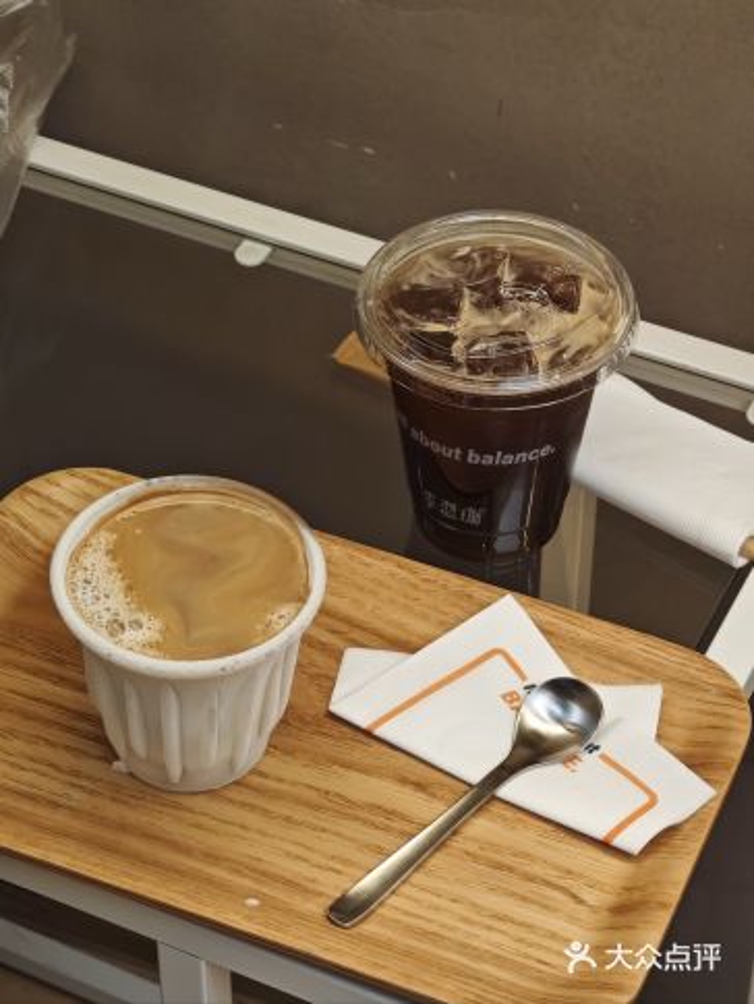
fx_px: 2816
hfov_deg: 15.3
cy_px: 502
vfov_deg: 20.2
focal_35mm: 97
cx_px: 377
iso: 640
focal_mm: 9
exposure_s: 1/100
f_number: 2
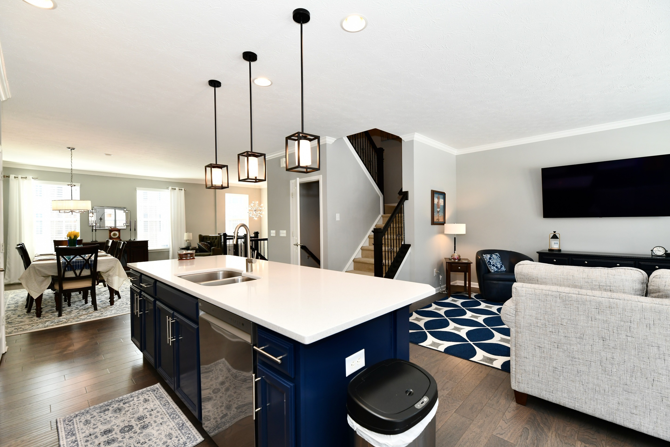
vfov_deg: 77.3
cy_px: 232
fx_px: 279
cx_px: 332
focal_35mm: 15
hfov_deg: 100.4
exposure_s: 1/60
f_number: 6.3
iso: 640
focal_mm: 14
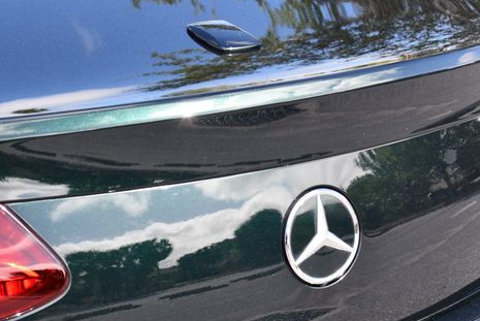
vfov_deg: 13.8
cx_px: 190
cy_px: 217
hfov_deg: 20.6
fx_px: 1321
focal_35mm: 99
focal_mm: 36
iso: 200
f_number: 6.3
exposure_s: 1/250
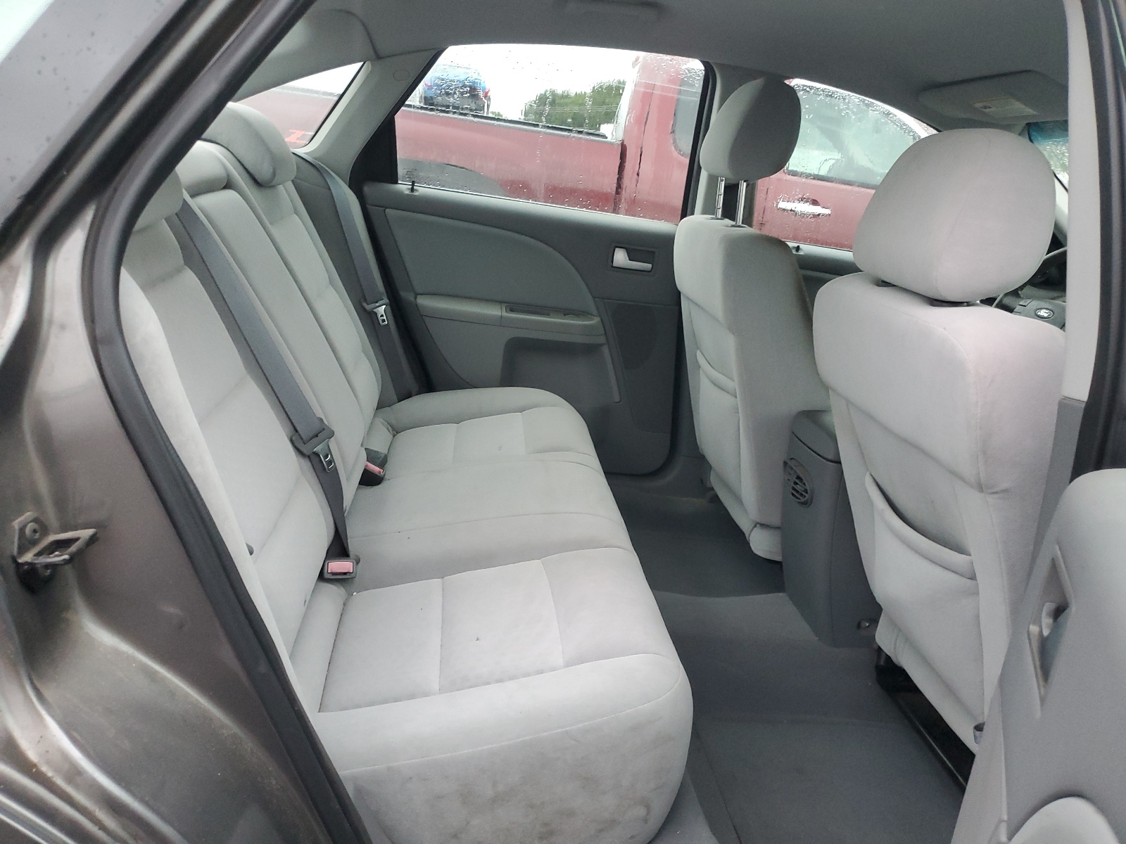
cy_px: 422
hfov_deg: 67.3
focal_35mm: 26
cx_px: 563
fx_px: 846
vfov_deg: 53.1
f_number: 1.5
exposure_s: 1/60.2
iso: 228
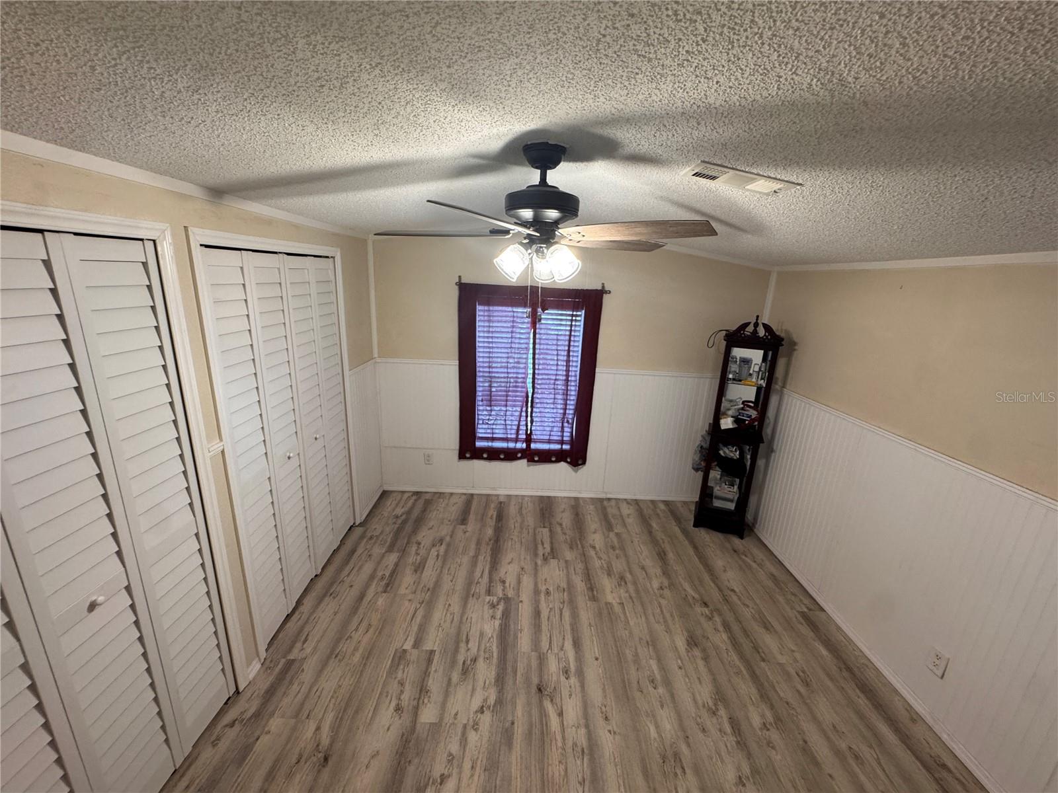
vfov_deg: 85.7
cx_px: 529
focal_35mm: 14
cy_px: 396
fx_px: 428
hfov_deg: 102.1
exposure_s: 1/60
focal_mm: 2.22
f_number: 2.2
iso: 250
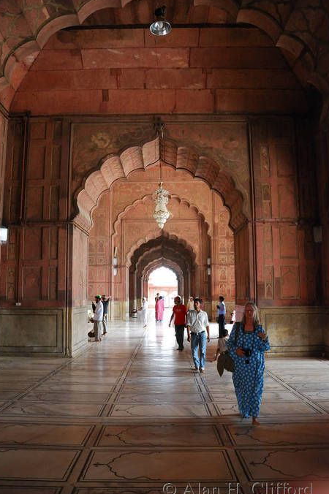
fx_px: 384
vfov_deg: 65.5
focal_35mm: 28
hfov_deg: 46.4
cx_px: 162
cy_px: 251
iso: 640
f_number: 3.5
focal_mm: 18
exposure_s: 1/125
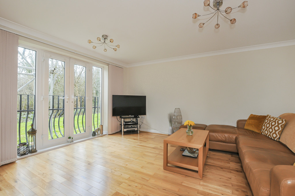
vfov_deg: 77.2
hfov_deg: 100.5
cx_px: 148
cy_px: 98
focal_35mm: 15
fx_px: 123
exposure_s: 1/10
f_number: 14
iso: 400
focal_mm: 10
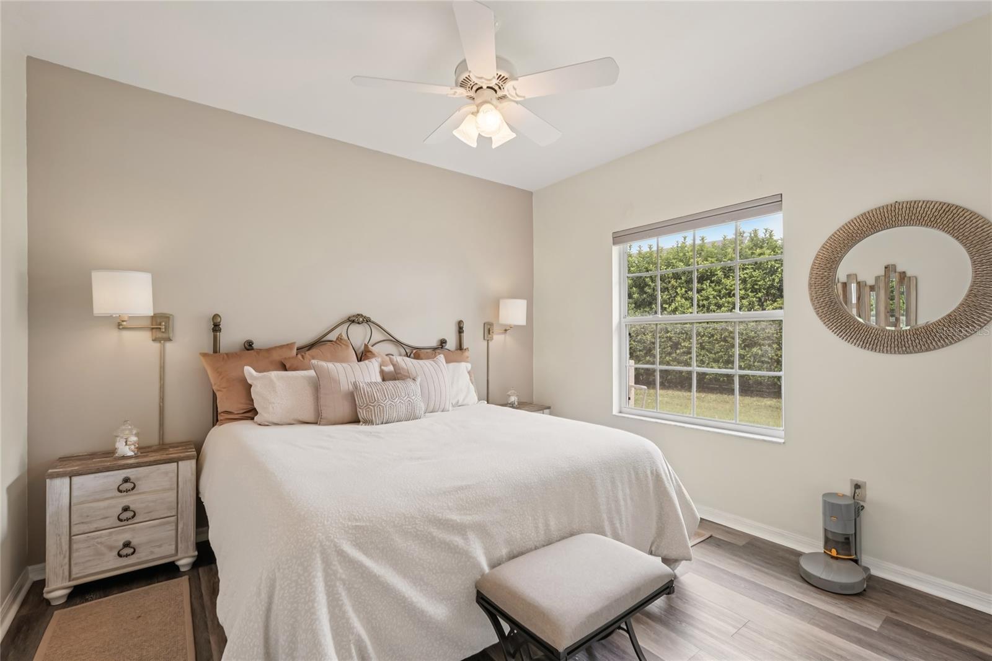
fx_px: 455
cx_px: 496
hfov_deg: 95.0
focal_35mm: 16
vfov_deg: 72.0
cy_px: 330
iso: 400
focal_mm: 16.5
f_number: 8
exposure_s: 1/50
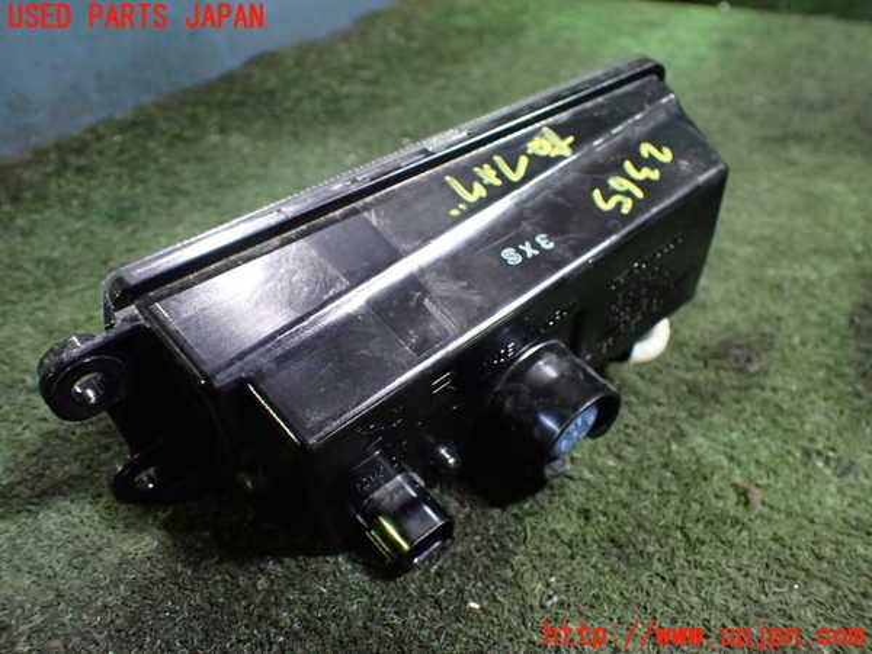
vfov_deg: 46.8
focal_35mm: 30
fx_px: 756
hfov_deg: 60.0
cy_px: 327
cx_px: 436
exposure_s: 1/50
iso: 800
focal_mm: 5.4
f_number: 2.3
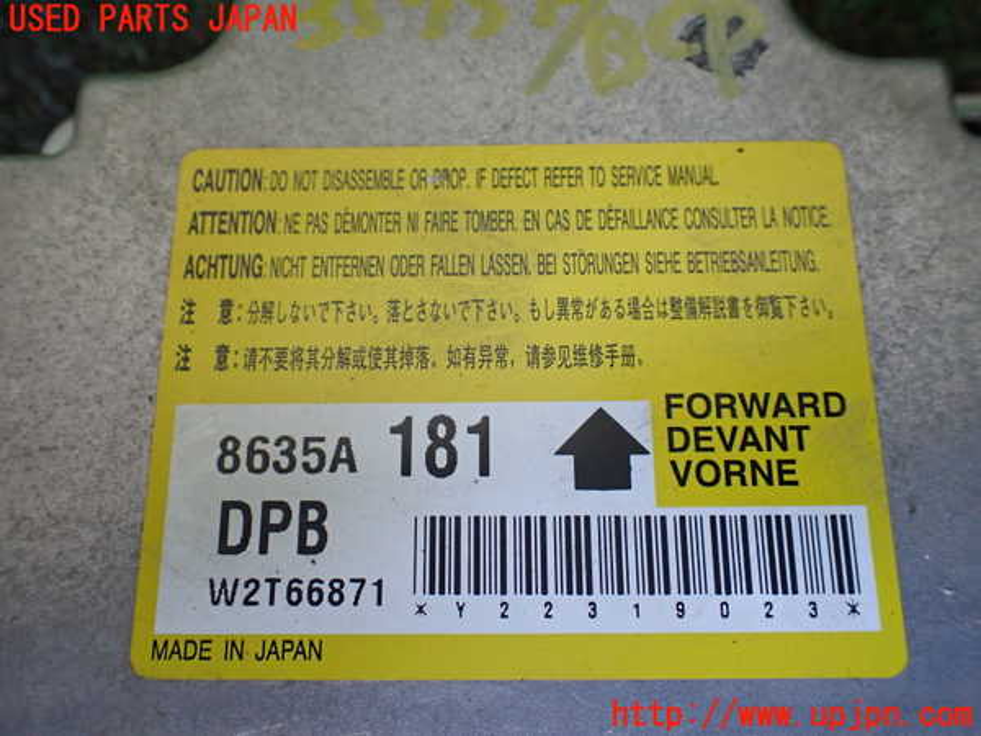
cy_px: 368
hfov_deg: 60.0
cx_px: 490
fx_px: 850
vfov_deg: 46.8
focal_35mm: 30
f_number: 2.3
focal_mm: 5.4
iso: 640
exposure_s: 1/125
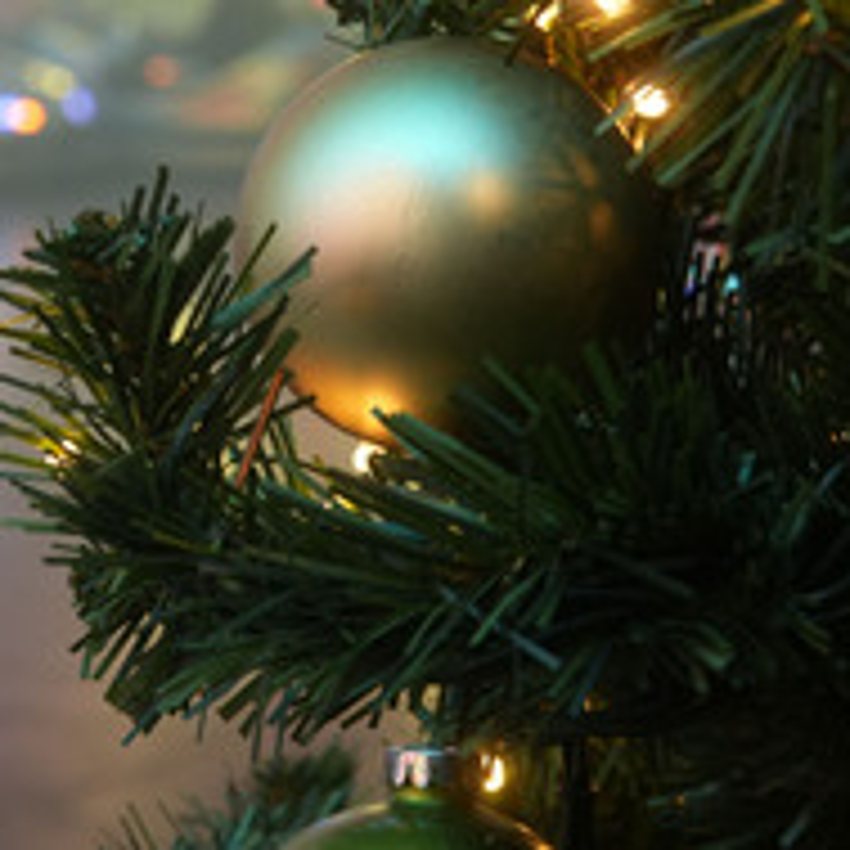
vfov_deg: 19.0
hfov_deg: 18.7
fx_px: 2528
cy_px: 207
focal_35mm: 91
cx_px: 43
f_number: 5
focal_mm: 30
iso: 640
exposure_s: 1/50
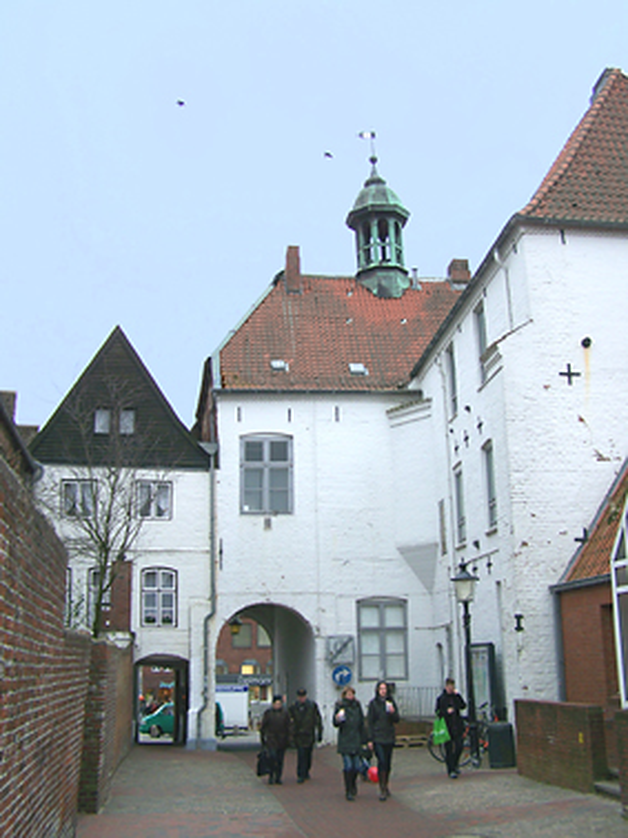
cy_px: 419
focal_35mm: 38
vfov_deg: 49.0
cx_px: 314
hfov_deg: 37.7
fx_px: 920
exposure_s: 1/250
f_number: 2.8
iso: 64
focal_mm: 6.3
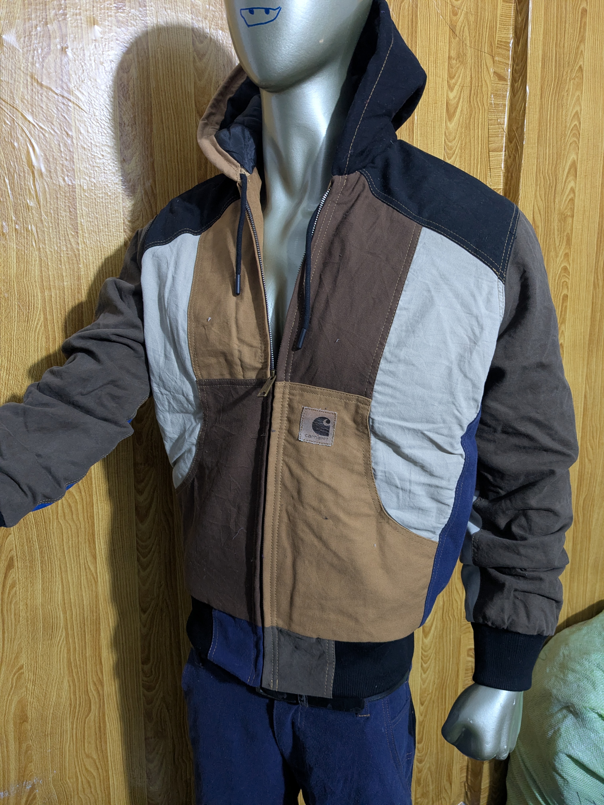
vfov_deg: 65.3
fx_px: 628
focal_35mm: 27
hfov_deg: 51.4
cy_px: 402
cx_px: 302
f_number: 1.73
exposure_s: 1/25
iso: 246
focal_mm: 4.38
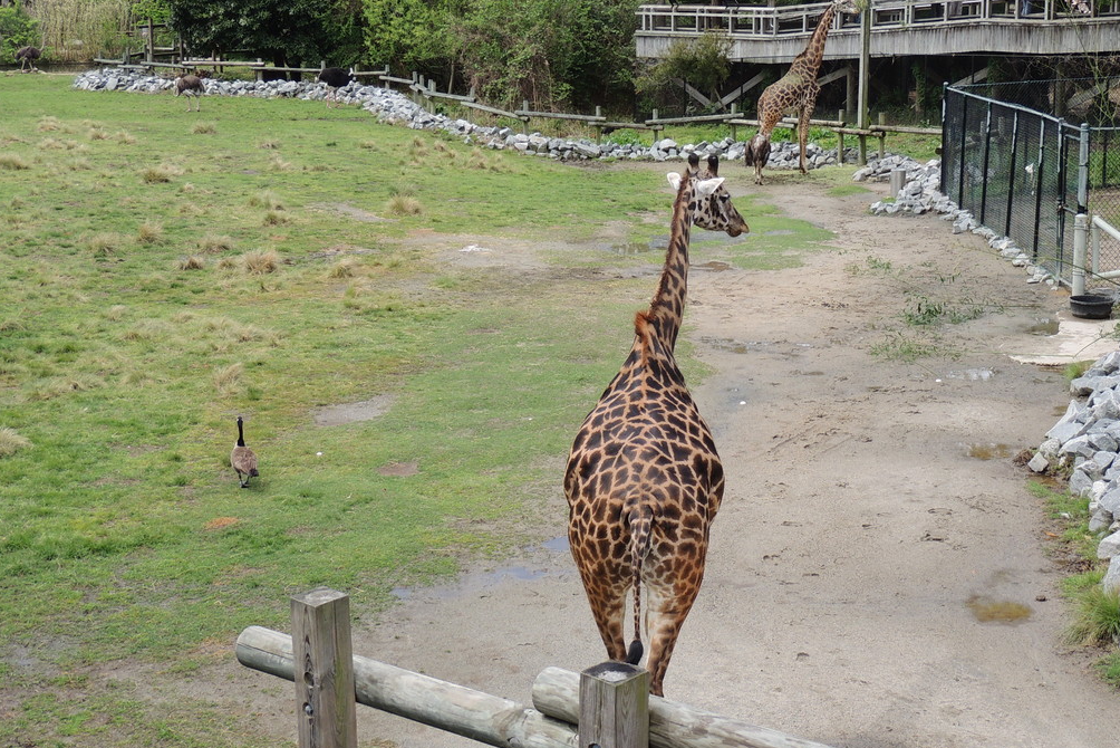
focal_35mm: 57
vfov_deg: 23.8
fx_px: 1774
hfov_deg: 35.0
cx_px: 630
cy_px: 308
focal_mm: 7.6
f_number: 3.4
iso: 100
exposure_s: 1/500
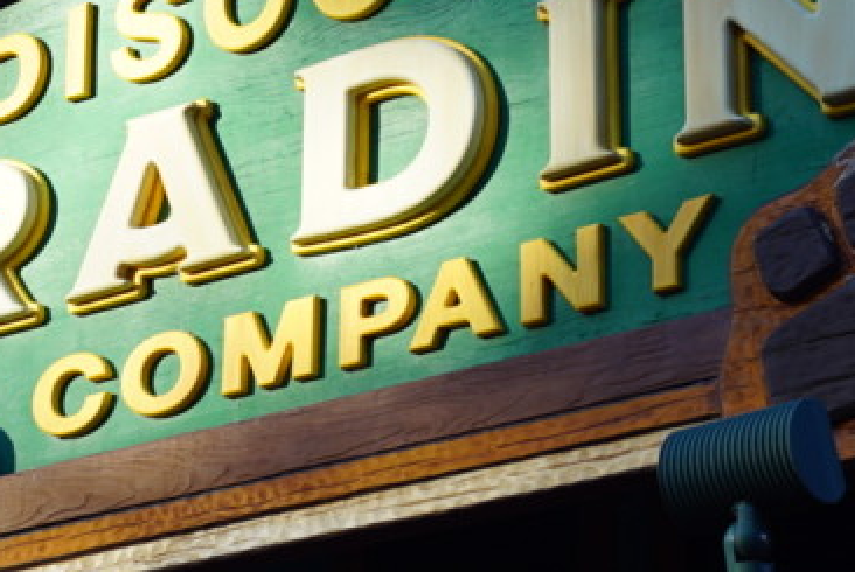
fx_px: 3900
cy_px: 23
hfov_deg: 12.5
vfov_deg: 8.4
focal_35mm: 164
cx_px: 322
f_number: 6.3
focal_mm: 50
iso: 100
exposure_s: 1/100
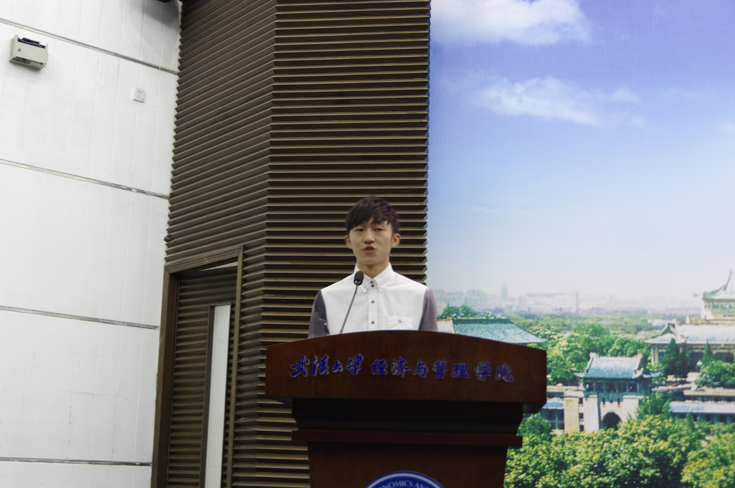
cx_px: 374
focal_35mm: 47
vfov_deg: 28.6
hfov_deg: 41.9
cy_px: 249
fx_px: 959
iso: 160
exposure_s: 1/4
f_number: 4.5
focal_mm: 31
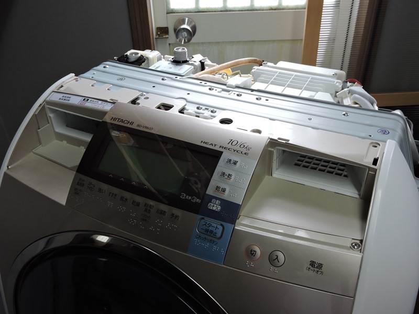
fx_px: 399
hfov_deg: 55.4
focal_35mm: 33
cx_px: 210
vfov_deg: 42.9
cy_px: 157
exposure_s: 1/30
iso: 140
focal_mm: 5.9
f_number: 3.6
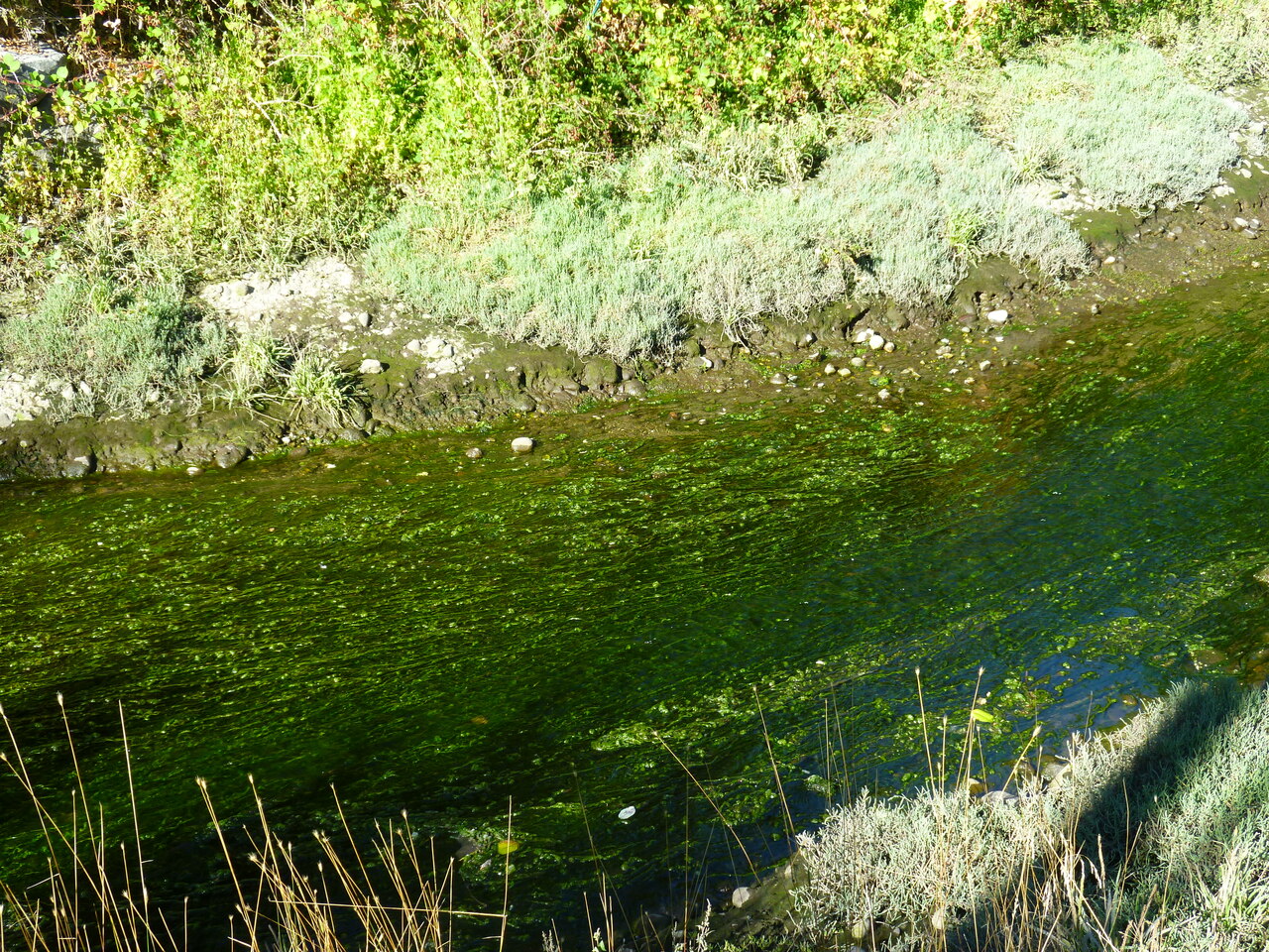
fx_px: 1650
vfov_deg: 32.2
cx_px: 634
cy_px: 476
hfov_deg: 42.1
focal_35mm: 45
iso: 80
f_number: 4.2
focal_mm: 8.1
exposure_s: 1/80
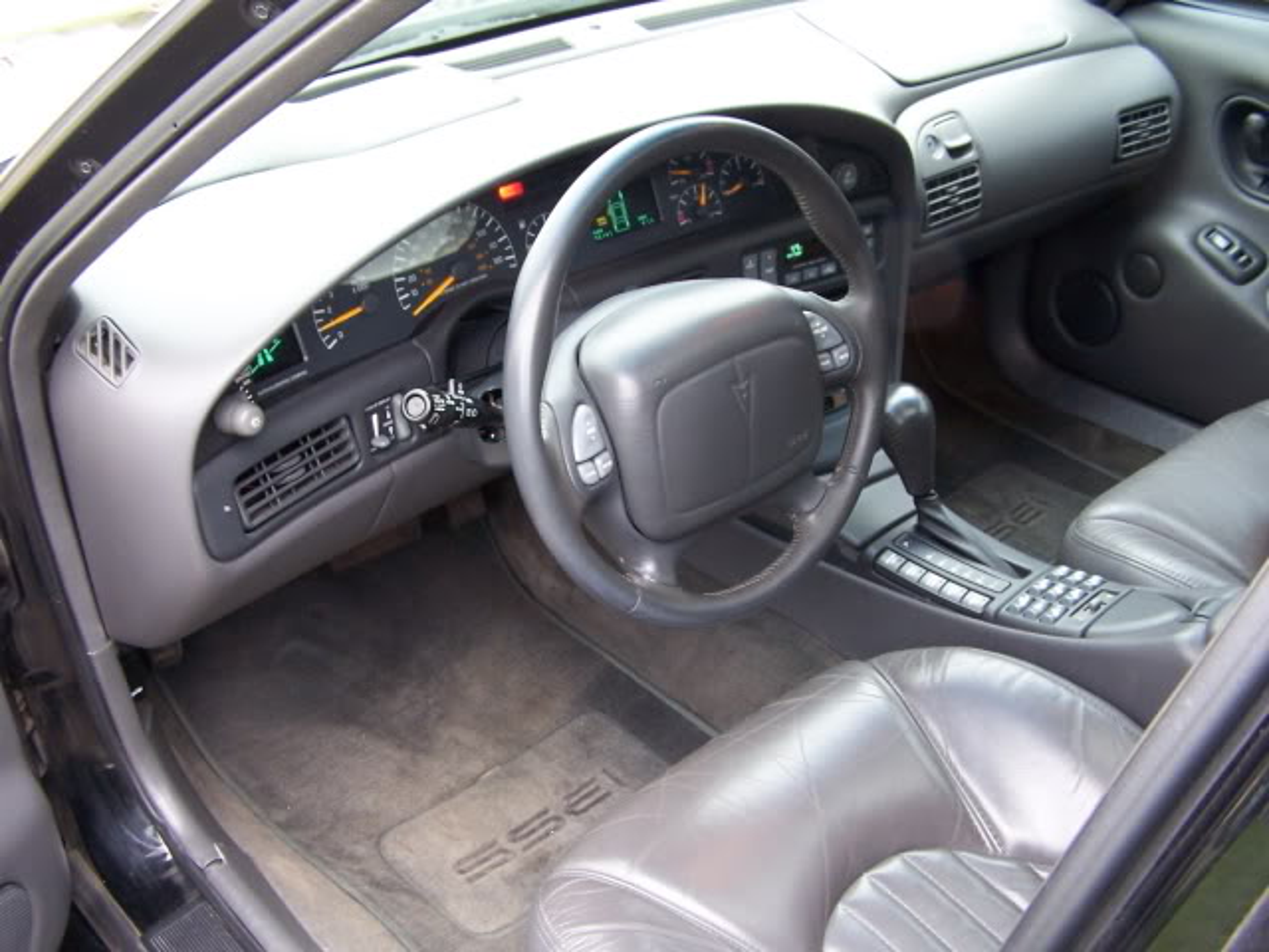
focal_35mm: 38
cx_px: 634
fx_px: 1393
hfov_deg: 49.0
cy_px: 476
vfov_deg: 37.7
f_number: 2.8
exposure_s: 1/30
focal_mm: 6.3
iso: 140
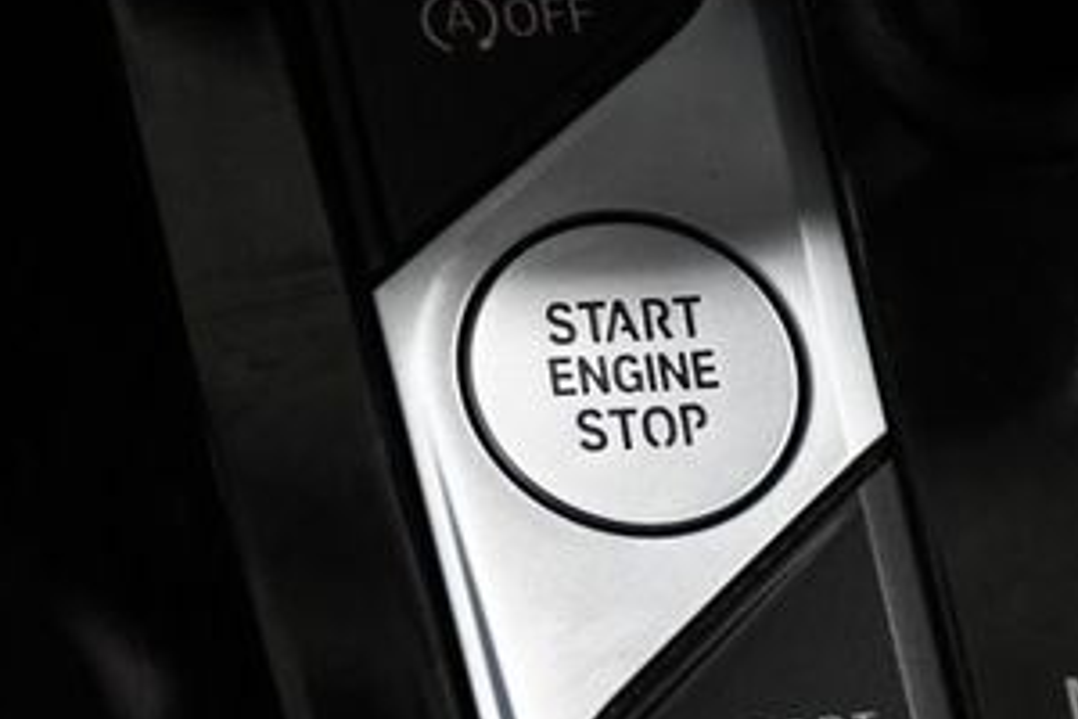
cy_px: 313
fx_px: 6318
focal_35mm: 211
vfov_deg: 6.5
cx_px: 614
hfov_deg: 9.8
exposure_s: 1/500
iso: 2500
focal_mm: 66
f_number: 5.6
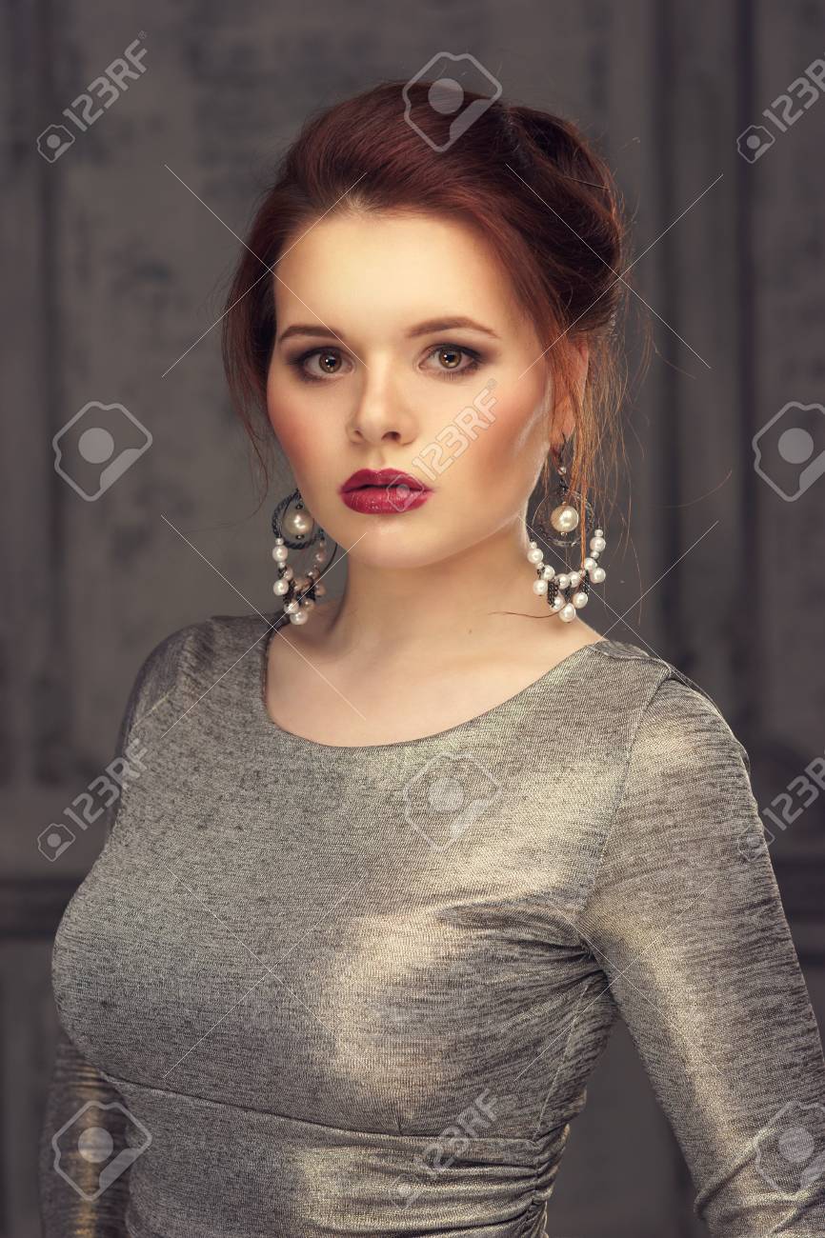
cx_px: 412
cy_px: 619
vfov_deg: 23.9
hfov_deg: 16.1
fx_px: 2923
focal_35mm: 85
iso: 100
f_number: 6.3
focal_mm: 85
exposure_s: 1/125
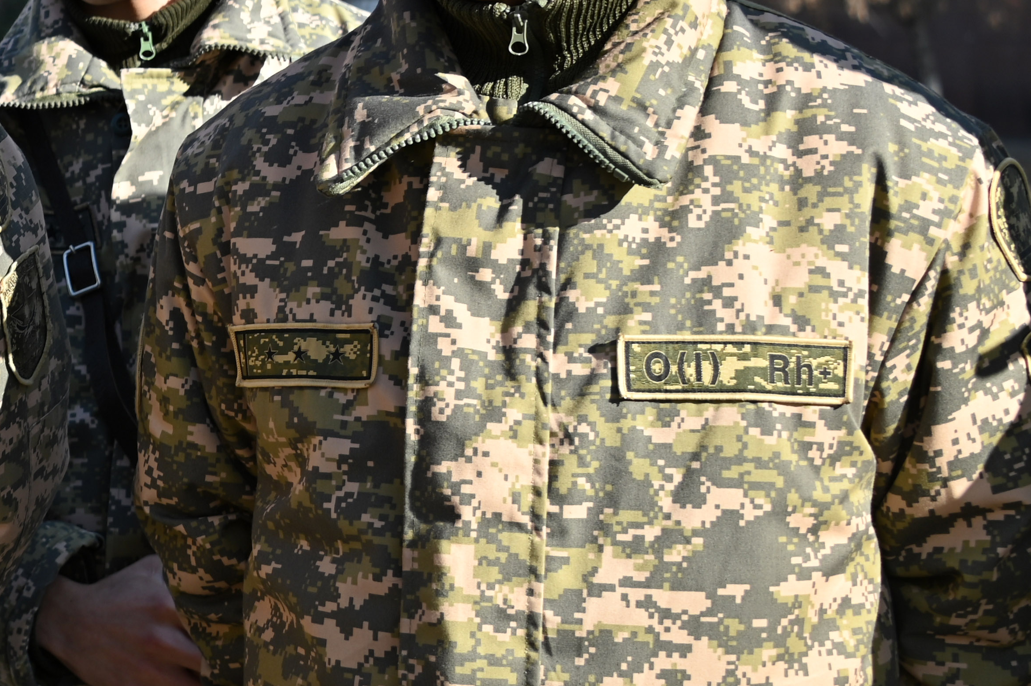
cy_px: 152
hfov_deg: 15.9
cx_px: -181
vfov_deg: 11.0
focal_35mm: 124
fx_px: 3549
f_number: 5.6
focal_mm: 48
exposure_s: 1/250
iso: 100
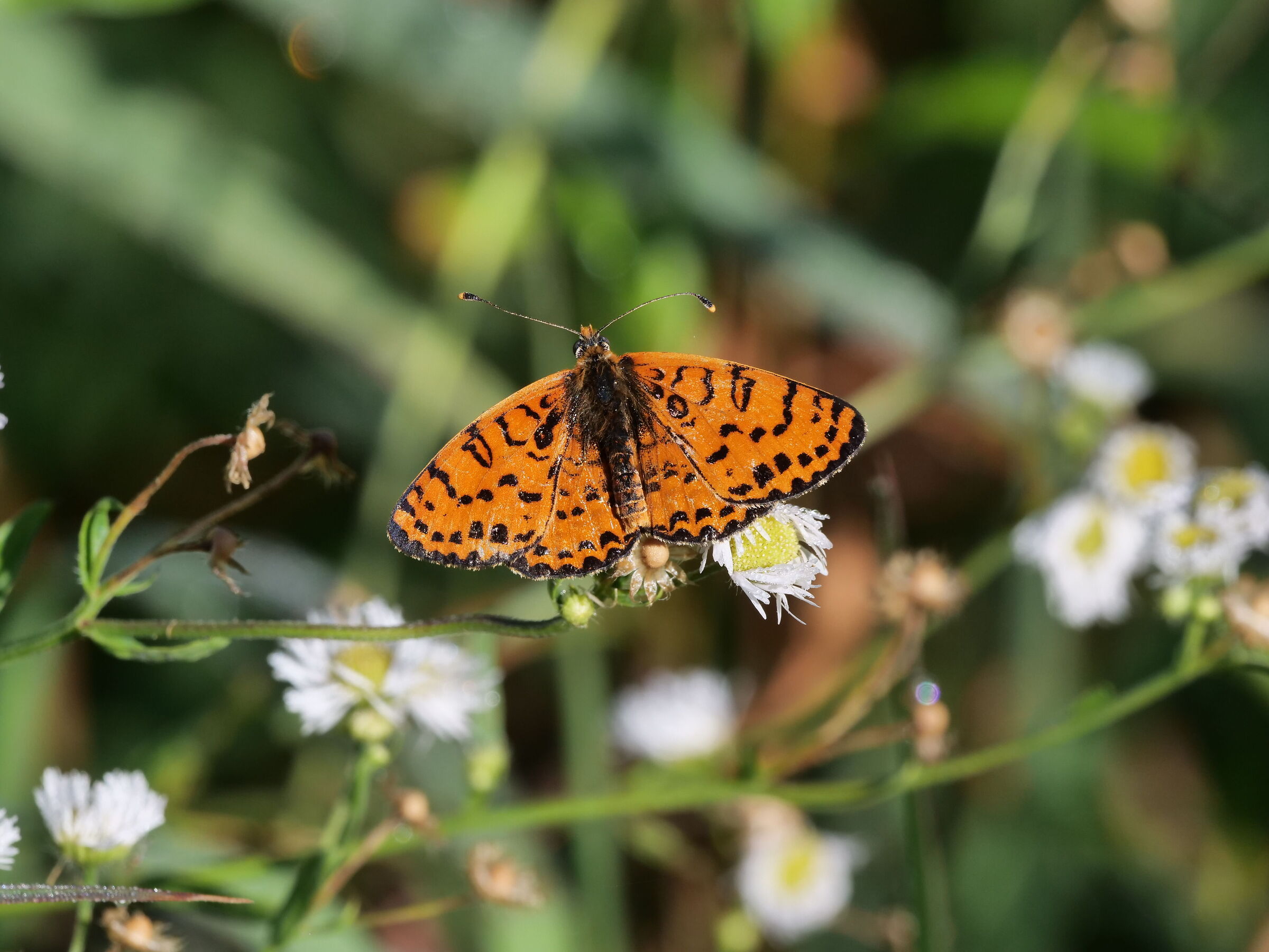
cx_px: 634
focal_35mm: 800
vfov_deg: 1.9
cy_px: 476
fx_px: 29327
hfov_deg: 2.5
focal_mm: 400
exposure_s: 1/640
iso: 400
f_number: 11
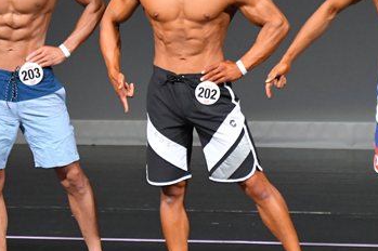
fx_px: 6986
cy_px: 67
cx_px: -29
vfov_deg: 2.1
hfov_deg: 3.1
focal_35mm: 666
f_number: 5.6
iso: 5000
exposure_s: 1/400
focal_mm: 200
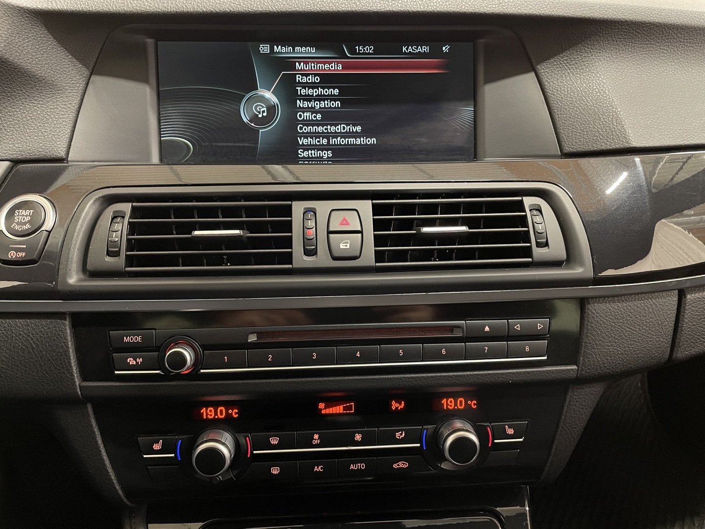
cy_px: 264
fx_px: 530
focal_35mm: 26
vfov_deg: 53.1
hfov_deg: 67.3
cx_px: 352
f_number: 1.6
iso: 640
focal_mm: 4.2
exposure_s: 1/25
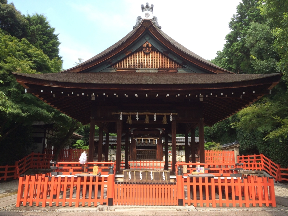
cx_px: 144
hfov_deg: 61.7
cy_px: 108
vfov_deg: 48.2
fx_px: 241
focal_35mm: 29
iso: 32
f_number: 2.2
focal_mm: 4.15
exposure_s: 1/838
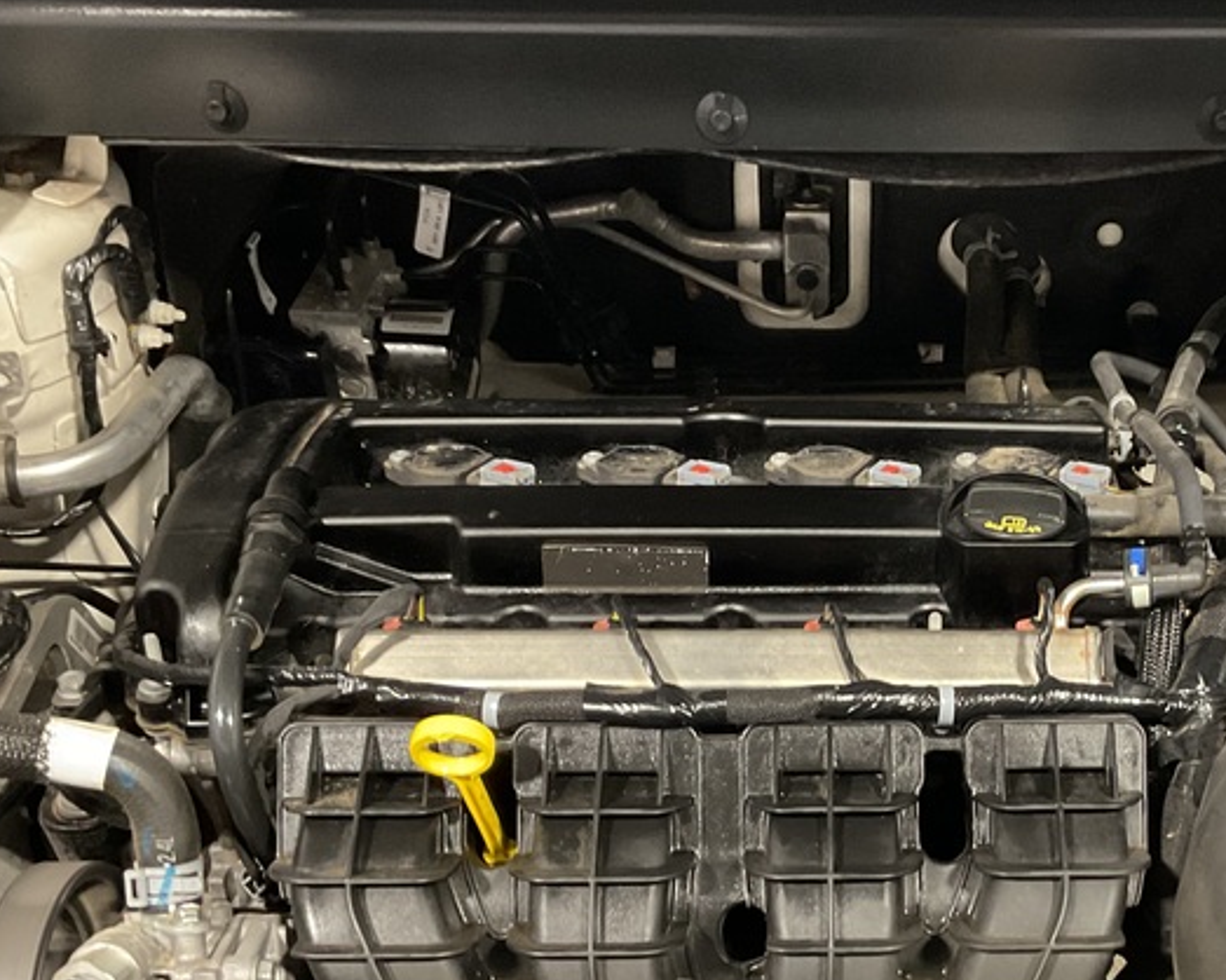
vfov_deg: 28.8
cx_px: 917
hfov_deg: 35.2
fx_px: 1886
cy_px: 706
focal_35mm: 52
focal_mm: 3
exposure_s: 1/30
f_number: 1.8
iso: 250
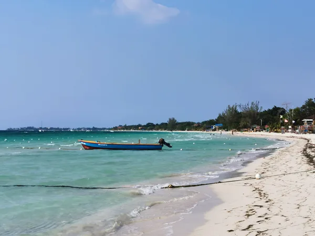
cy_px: 118
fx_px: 591
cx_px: 158
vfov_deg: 22.6
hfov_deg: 29.8
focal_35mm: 65
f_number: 1.6
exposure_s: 1/6369
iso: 50
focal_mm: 5.56
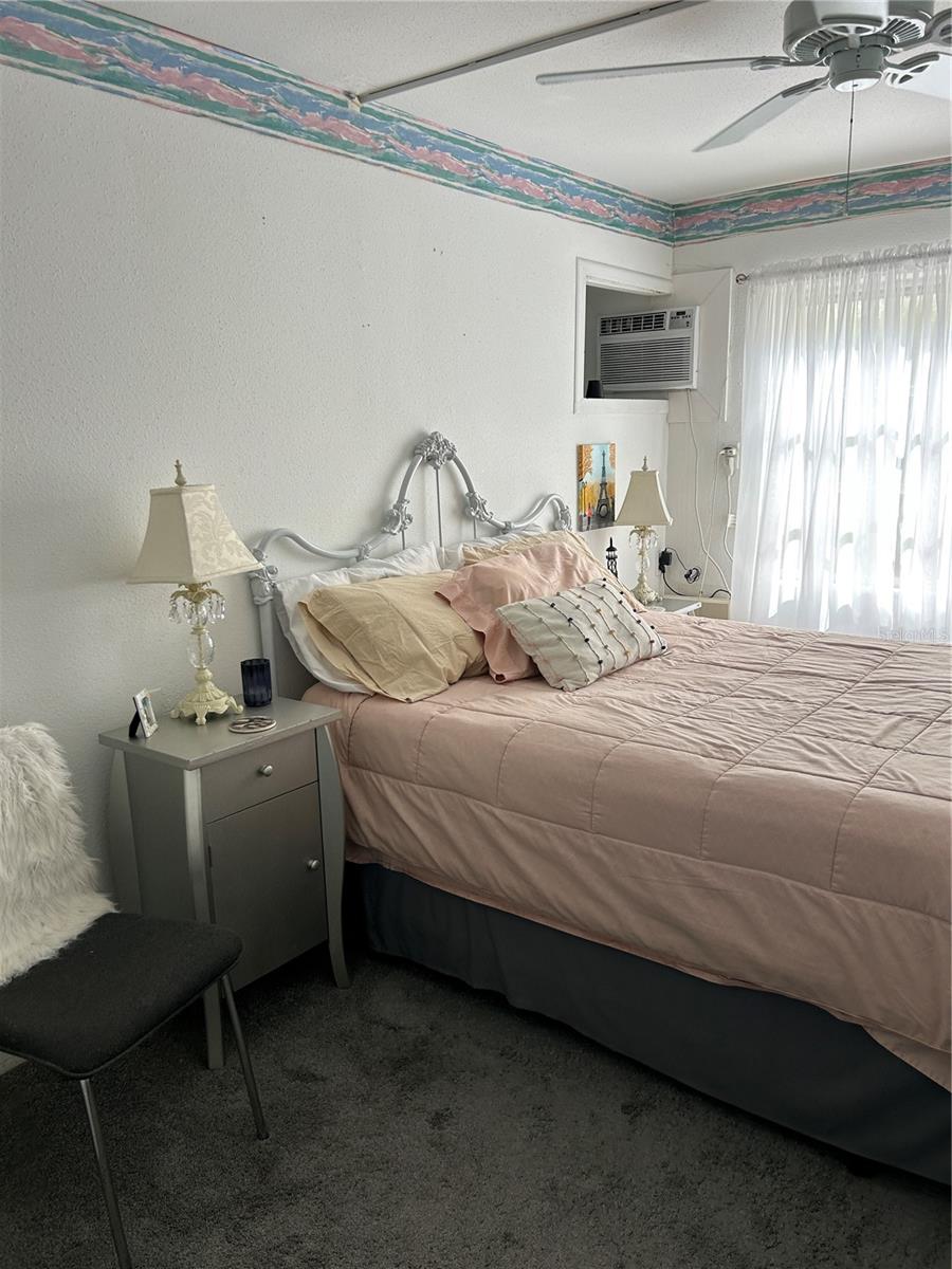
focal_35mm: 26
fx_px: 953
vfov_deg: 67.3
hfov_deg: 53.1
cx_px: 476
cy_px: 634
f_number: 1.5
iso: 40
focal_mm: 5.7
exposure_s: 1/214
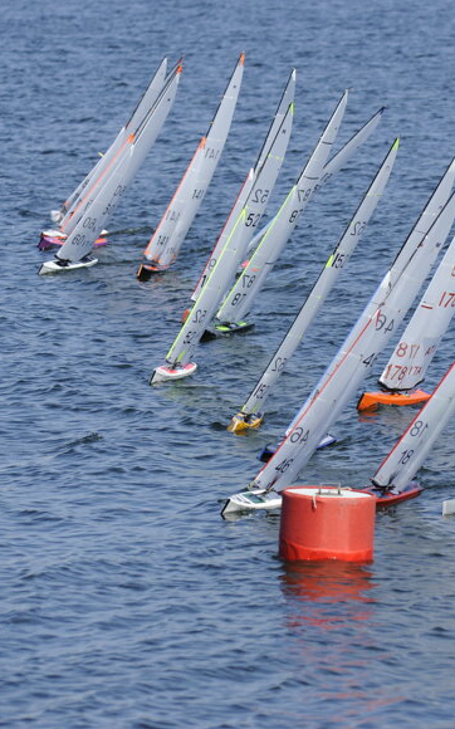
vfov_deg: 6.8
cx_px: 295
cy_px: 364
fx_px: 6117
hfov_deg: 4.3
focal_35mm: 308
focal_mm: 200
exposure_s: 1/2000
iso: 320
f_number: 5.6
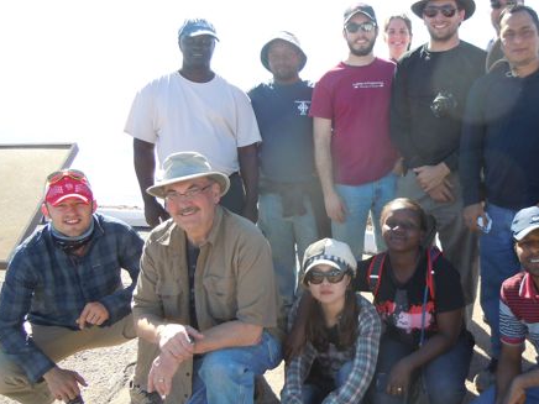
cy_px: 177
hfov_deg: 42.5
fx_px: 685
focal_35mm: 44
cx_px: 351
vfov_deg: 32.8
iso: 100
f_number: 3.5
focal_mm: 5.4
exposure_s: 1/250
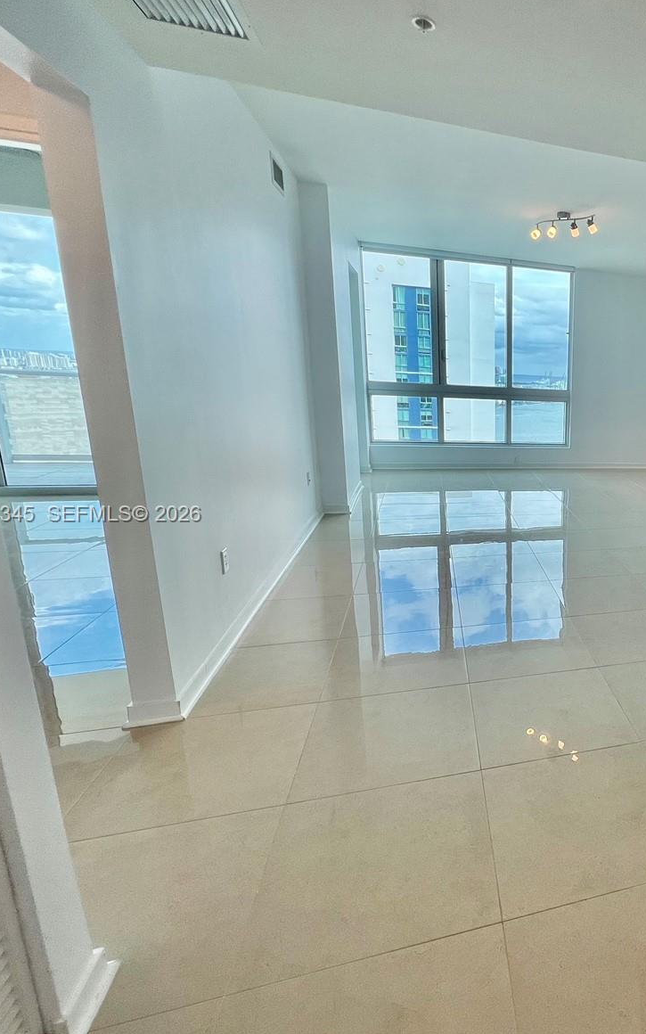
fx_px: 535
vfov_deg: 88.0
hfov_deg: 51.0
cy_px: 515
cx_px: 636
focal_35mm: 19
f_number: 1.8
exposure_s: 1/196
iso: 32
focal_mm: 1.57
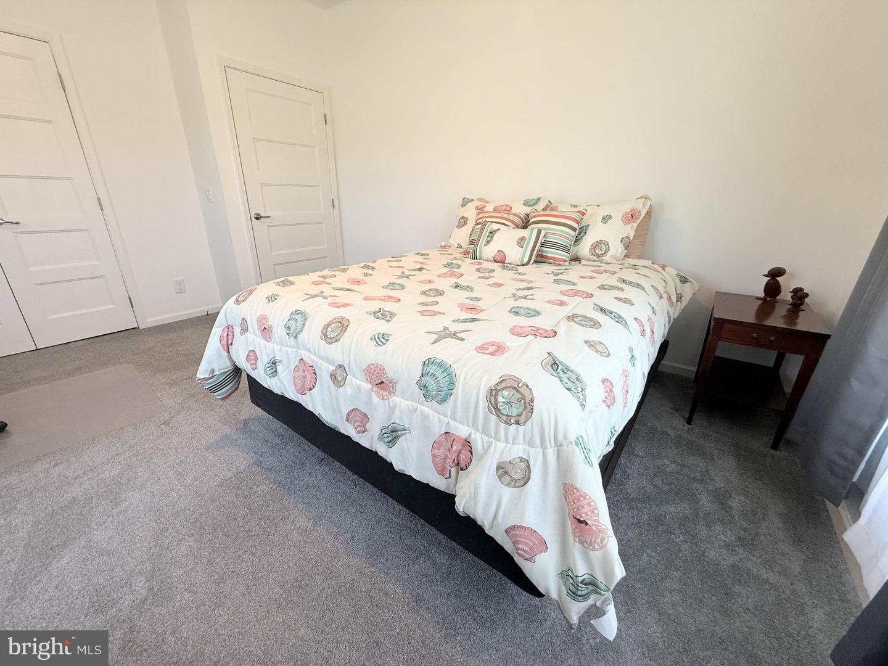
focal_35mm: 14
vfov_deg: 85.7
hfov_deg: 102.1
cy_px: 333
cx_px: 444
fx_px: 359
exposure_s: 1/120
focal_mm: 2.22
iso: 160
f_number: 2.2
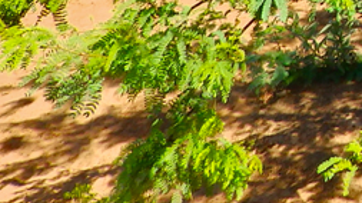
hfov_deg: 12.3
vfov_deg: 7.2
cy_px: -308
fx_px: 1506
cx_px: 698
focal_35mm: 157
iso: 80
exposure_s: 1/320
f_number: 4.5
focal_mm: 5.7
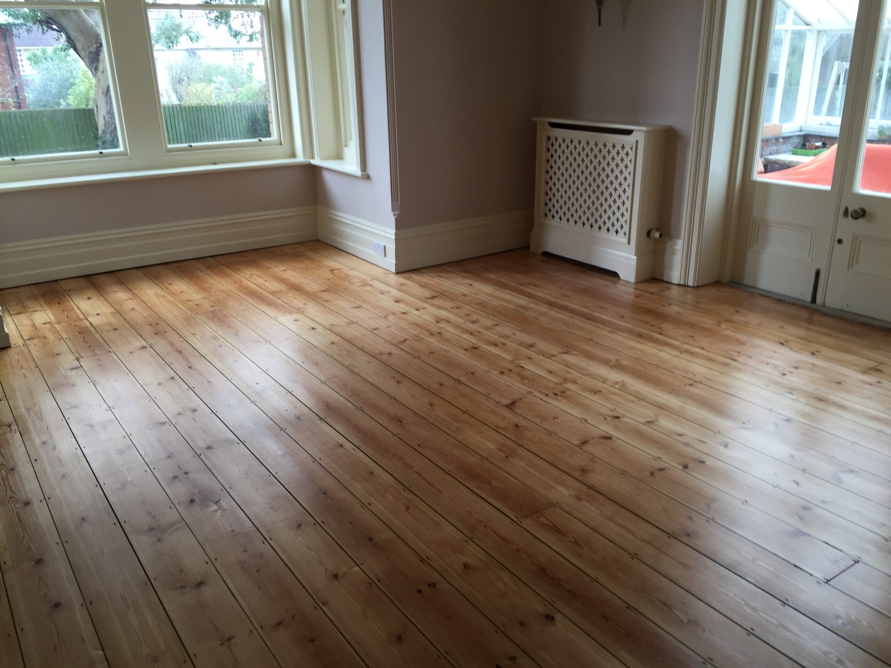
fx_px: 746
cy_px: 334
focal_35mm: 29
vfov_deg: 48.2
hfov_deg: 61.7
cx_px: 446
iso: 40
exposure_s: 1/50
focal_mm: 4.15
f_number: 2.2
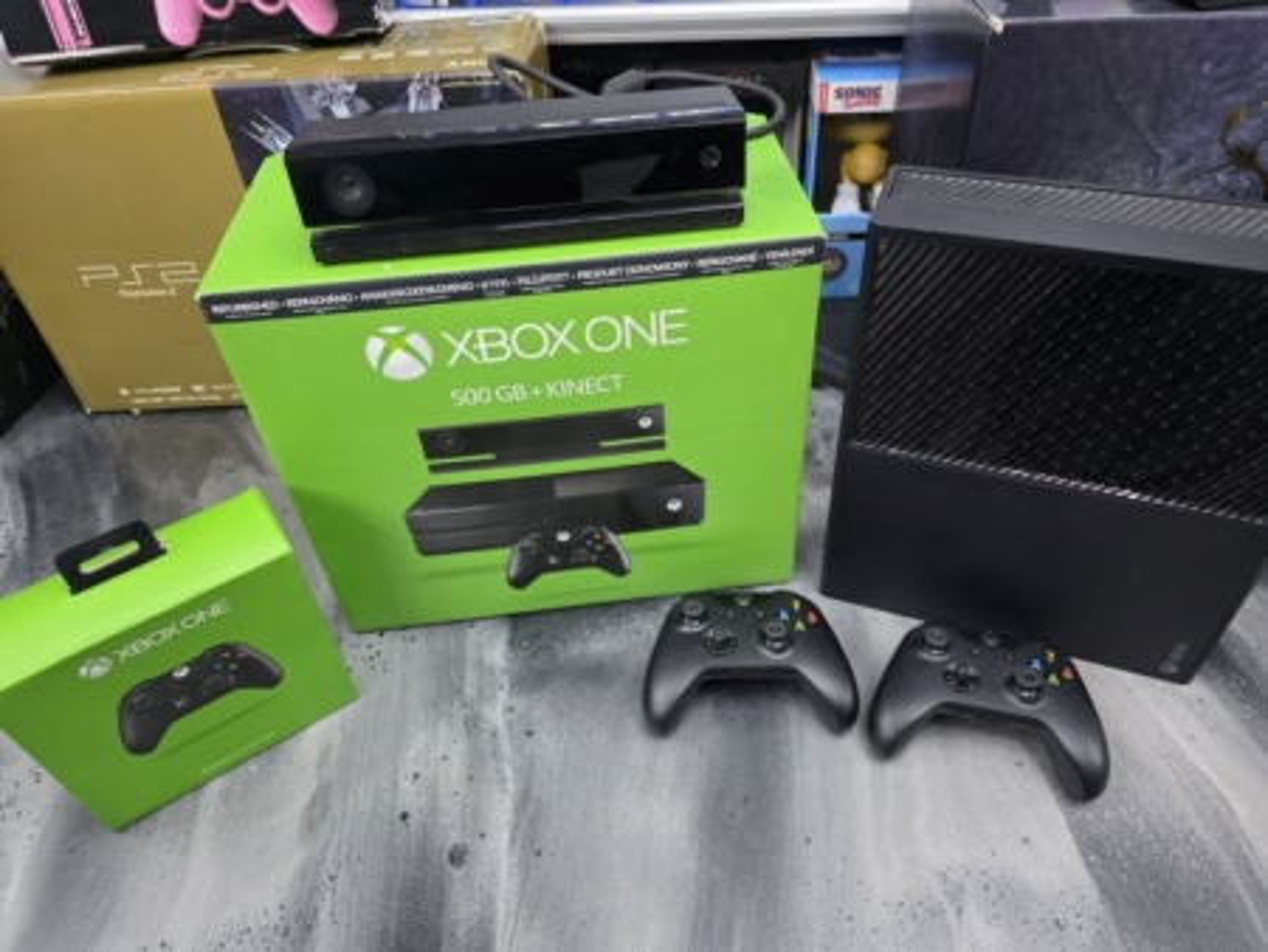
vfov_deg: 58.9
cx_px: 634
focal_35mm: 23
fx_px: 843
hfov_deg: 73.9
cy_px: 476
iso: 640
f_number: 1.7
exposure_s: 1/100
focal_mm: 6.3
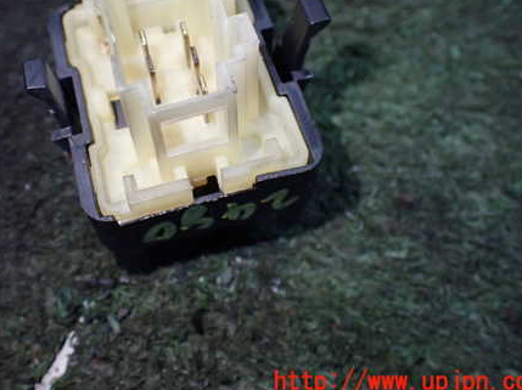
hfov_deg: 44.3
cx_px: 184
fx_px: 633
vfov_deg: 33.9
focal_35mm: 42
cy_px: 124
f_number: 2.3
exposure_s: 1/125
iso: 400
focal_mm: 5.4
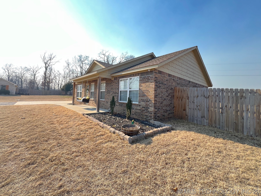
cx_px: 127
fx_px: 106
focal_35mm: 14
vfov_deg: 85.6
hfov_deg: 102.0
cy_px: 92
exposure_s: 1/290
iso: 32
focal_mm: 1.57
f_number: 1.8
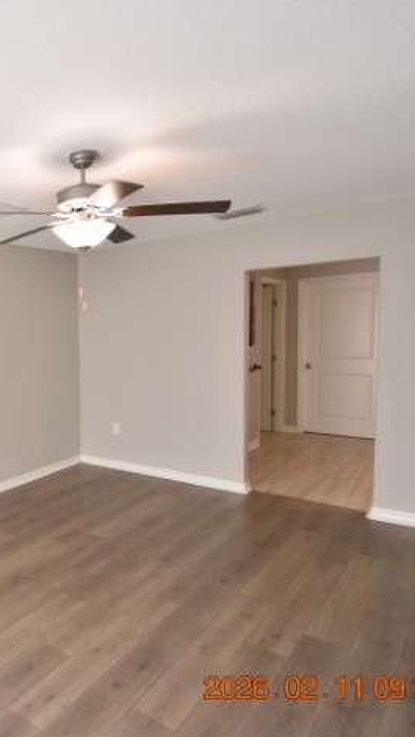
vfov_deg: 76.3
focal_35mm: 24
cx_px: -3
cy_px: 369
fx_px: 469
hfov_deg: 41.3
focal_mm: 10
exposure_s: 1/125
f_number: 3.5
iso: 800
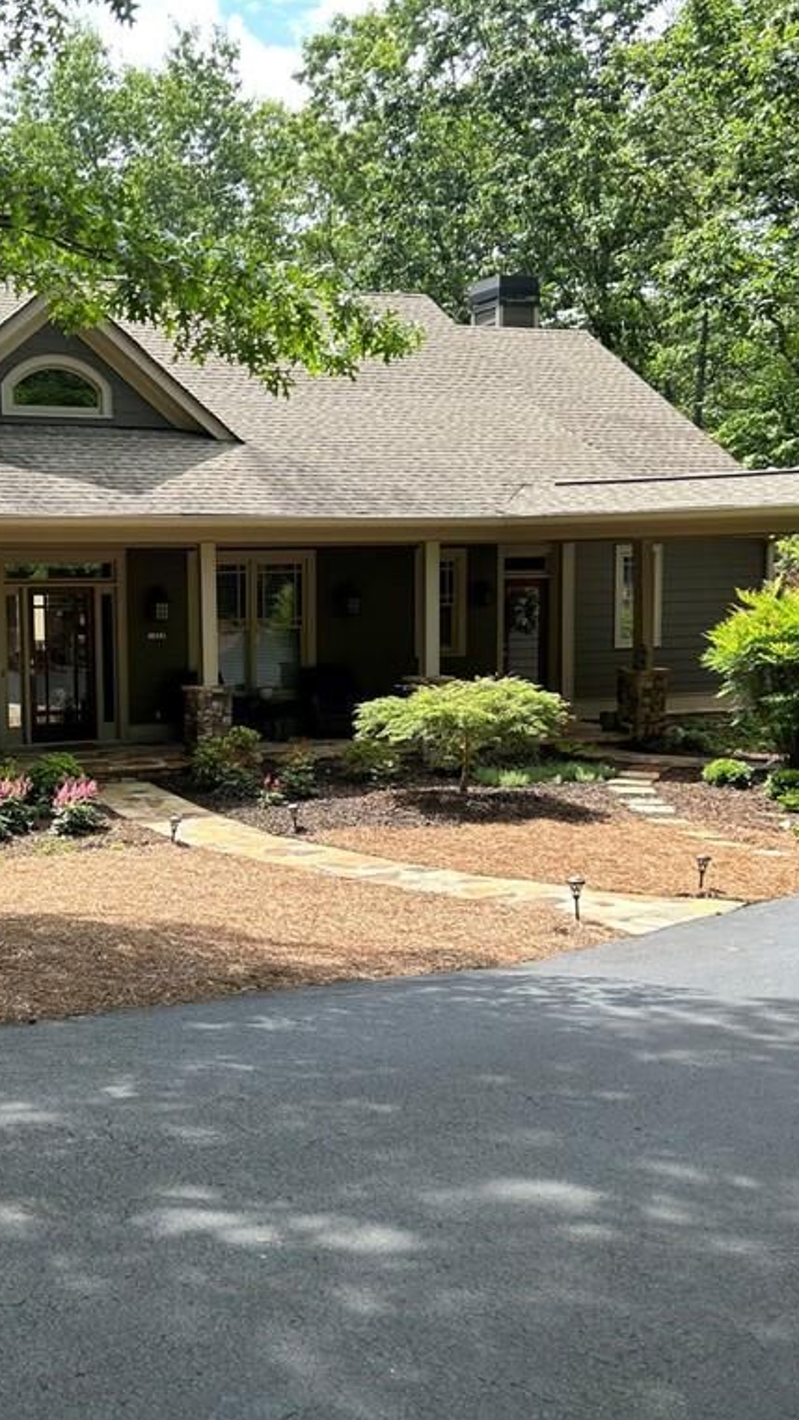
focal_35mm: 38
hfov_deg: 30.6
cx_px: 183
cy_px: 707
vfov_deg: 52.8
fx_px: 1432
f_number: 1.5
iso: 50
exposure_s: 1/753
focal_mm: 5.7
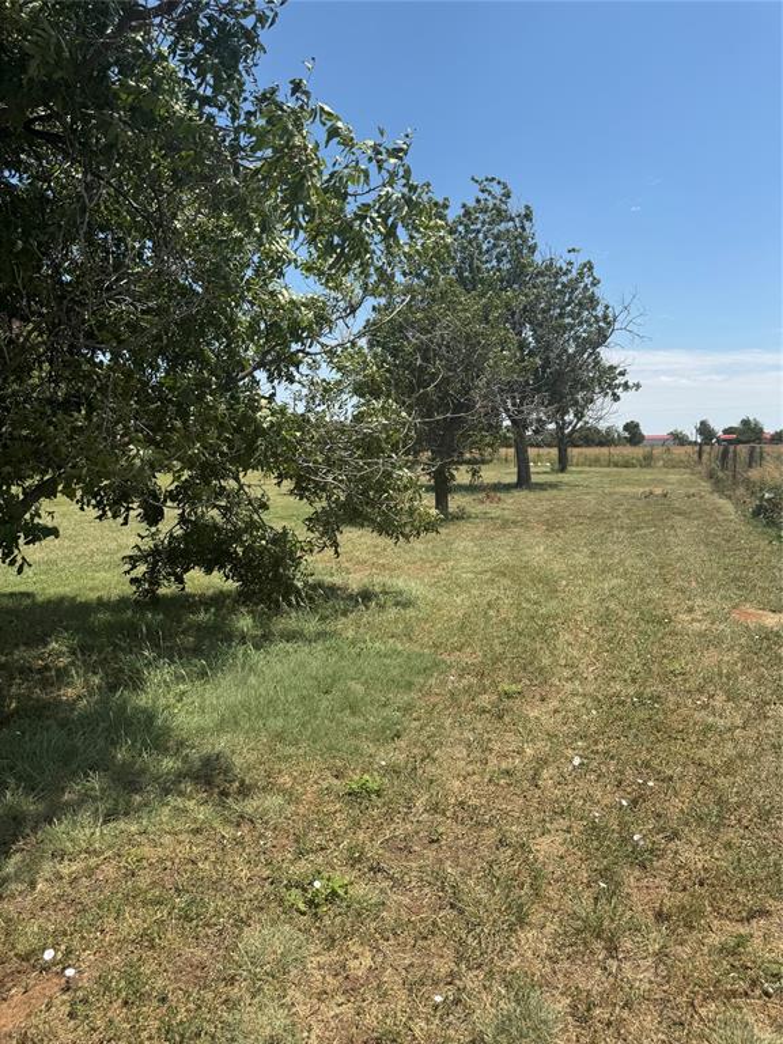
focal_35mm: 24
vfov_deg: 71.6
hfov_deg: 56.8
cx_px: 392
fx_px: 724
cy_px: 522
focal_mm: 6.76
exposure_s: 1/4310
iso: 80
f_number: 1.78
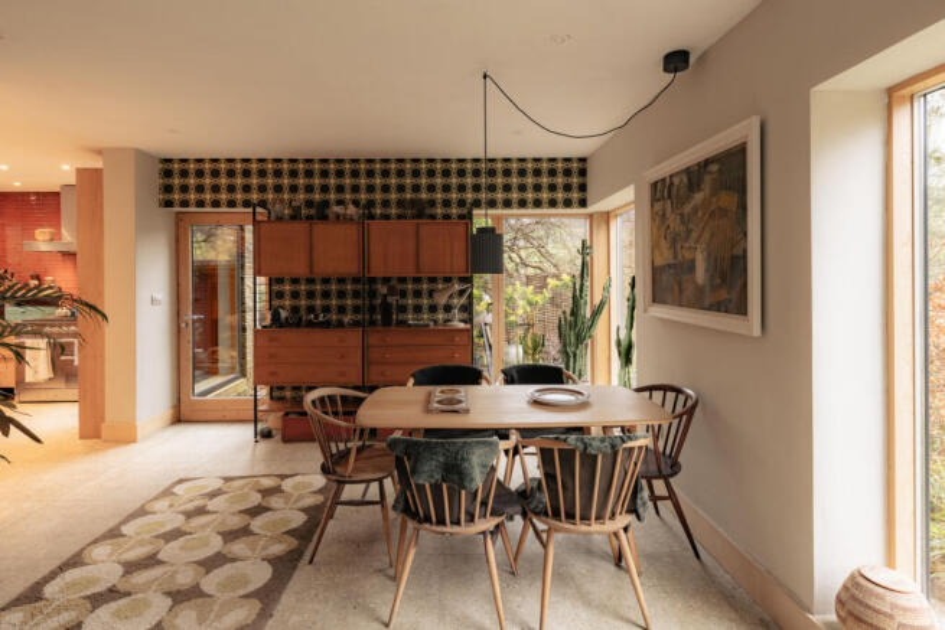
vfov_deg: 77.4
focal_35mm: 15
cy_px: 315
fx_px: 394
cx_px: 472
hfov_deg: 100.4
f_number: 8
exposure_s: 1/30
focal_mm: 15
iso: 200
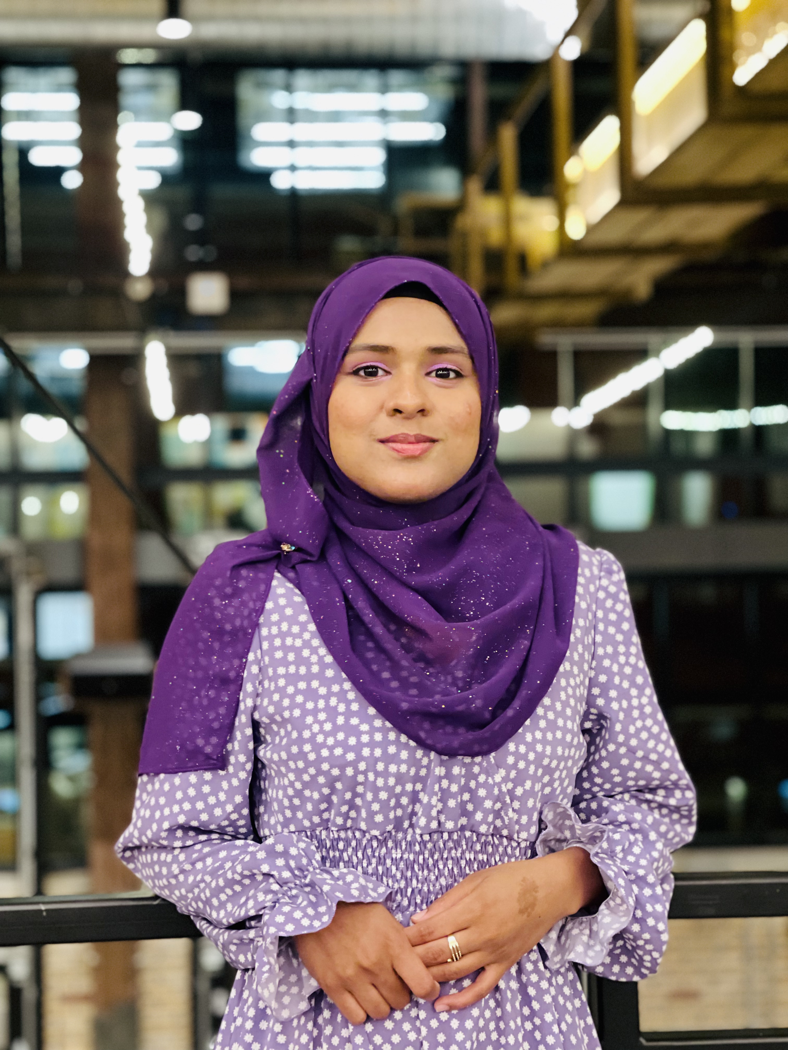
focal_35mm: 64
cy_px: 525
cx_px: 394
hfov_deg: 22.9
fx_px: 1943
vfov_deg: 30.3
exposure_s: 1/24
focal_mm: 7.5
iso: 400
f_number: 2.2
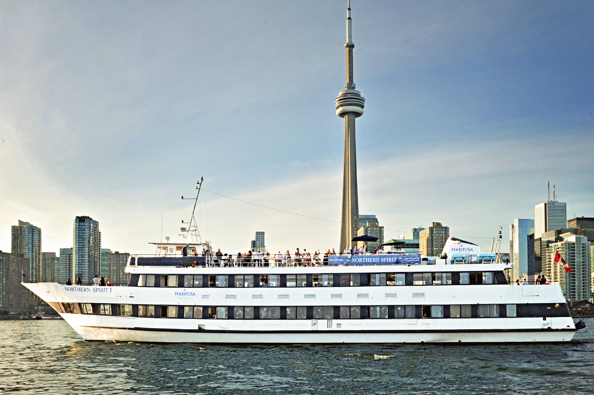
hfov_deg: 53.2
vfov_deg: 36.8
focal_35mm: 36
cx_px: 297
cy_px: 198
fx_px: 593
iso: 640
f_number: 16
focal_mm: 24
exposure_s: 1/250
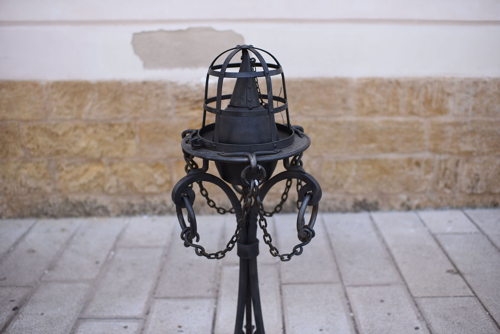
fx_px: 486
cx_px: 250
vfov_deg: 37.9
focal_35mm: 35
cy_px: 167
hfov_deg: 54.4
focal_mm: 35
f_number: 2
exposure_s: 1/2000
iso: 125
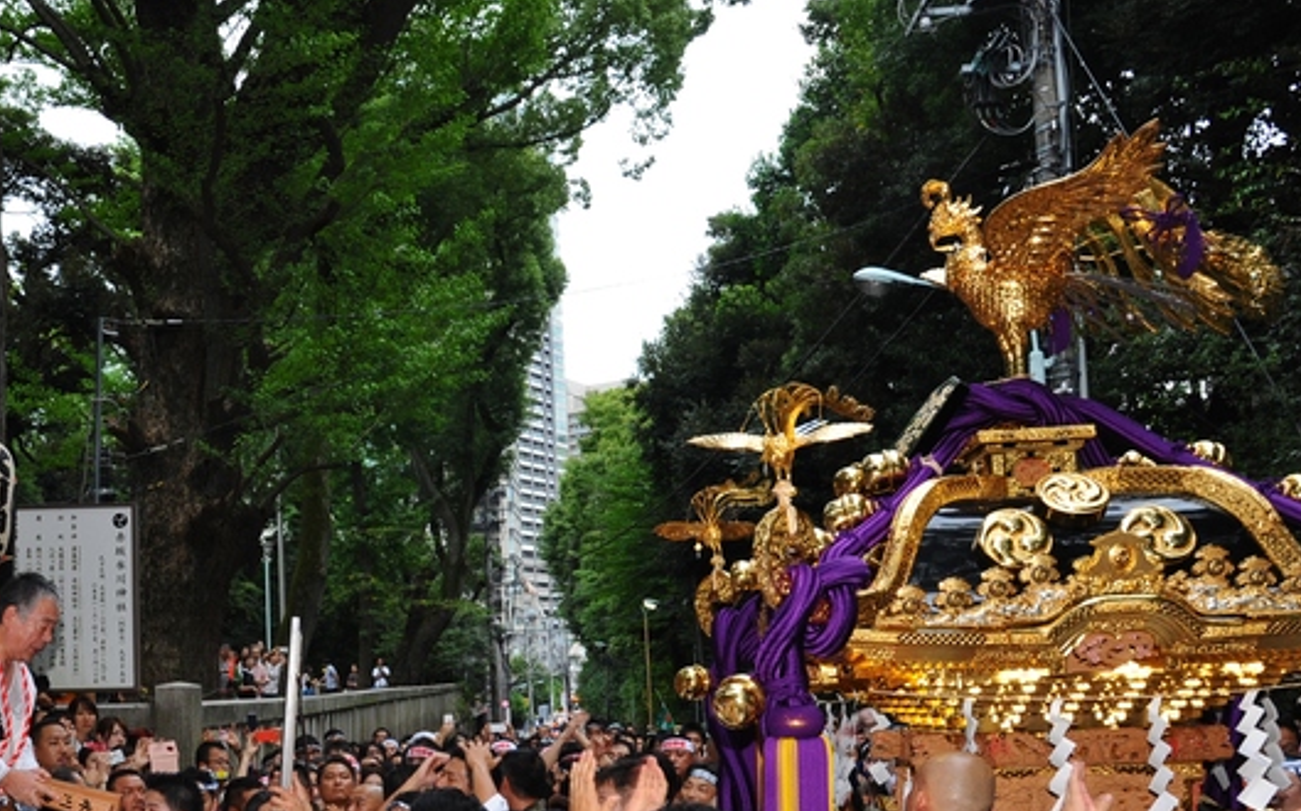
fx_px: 1311
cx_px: 357
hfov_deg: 51.0
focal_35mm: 37
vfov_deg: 33.6
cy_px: 625
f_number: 9
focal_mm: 24
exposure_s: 1/30
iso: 1000
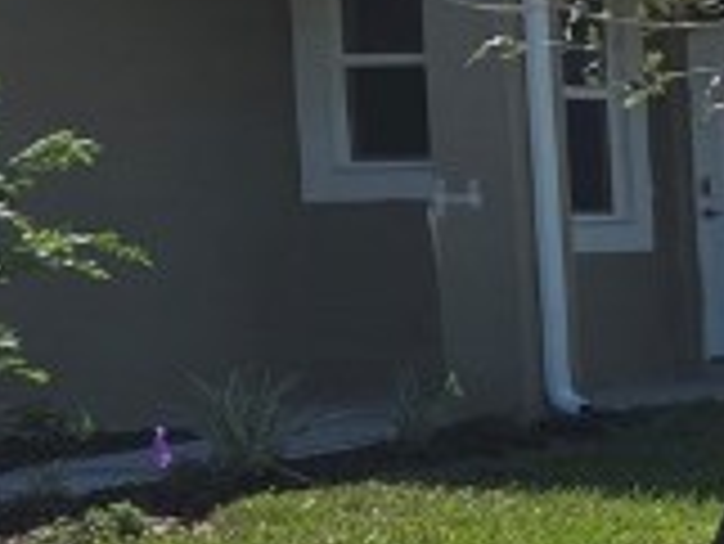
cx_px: 2257
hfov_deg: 9.8
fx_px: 3056
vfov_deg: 10.2
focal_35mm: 146
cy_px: 360
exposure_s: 1/1102
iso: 12
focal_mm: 6.3
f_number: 1.7
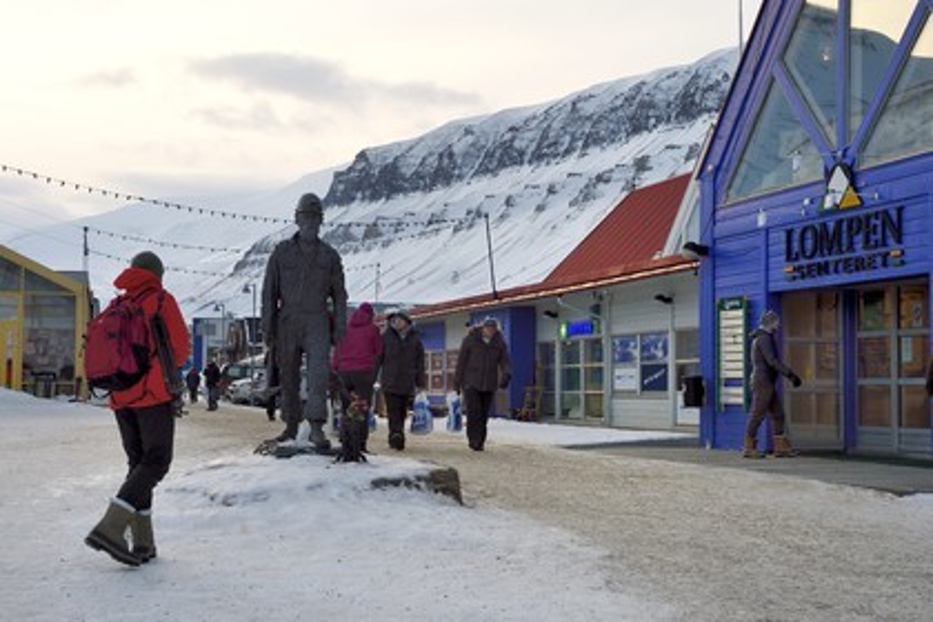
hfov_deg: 35.6
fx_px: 1451
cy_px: 311
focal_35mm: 56
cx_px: 466
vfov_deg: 24.2
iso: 800
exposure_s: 1/100
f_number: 13
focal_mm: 56
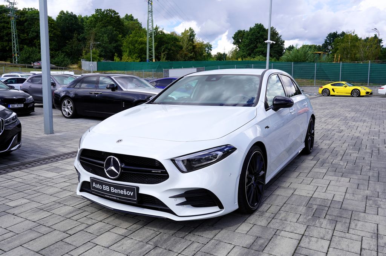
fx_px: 310
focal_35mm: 29
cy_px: 128
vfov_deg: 44.8
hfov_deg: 63.7
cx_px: 193
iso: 100
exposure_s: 1/160
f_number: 10
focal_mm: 29
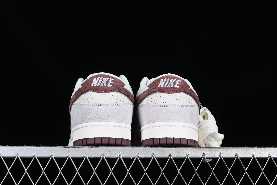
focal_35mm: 75
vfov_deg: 18.2
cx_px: 138
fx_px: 577
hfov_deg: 27.0
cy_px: 92
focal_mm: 50
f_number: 8
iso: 160
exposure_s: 1/80
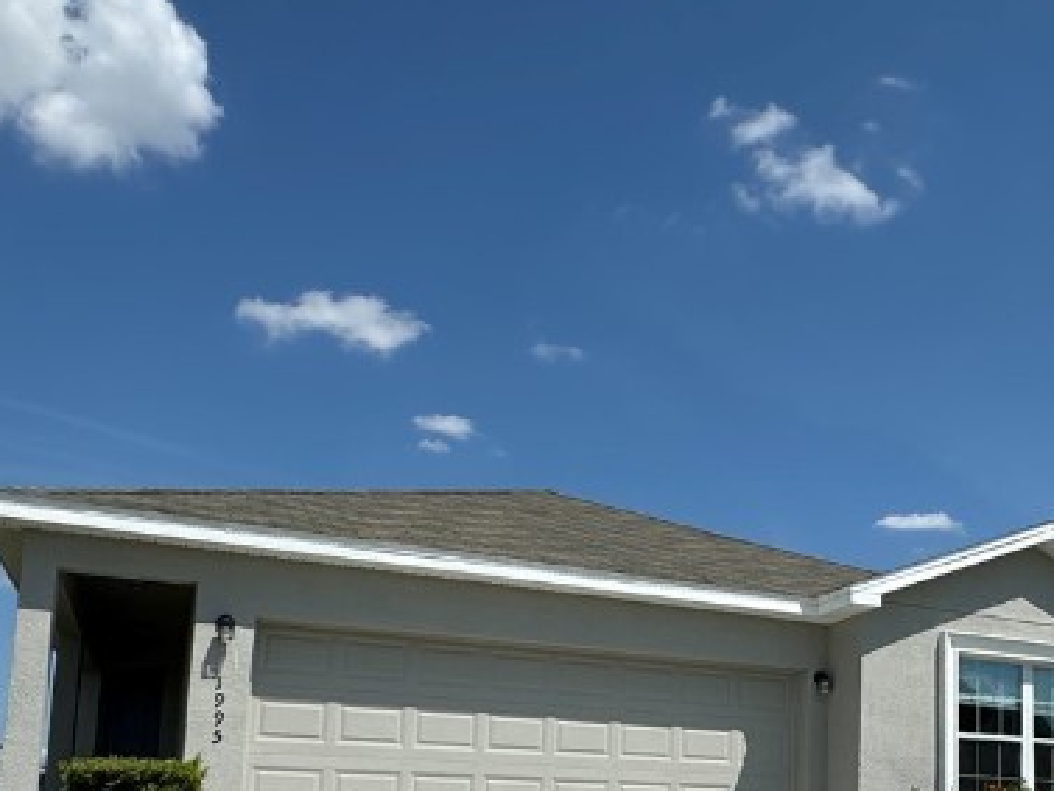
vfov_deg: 35.9
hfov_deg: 47.5
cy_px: 682
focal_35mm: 38
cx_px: 760
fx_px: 1157
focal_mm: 2.22
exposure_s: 1/3906
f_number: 2.2
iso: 50
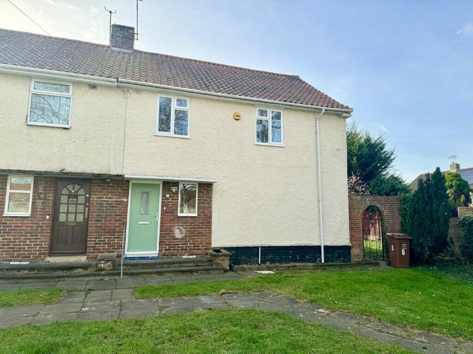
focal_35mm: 24
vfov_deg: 56.8
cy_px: 177
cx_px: 236
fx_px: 328
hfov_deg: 71.6
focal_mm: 6.86
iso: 80
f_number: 1.78
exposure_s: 1/1721
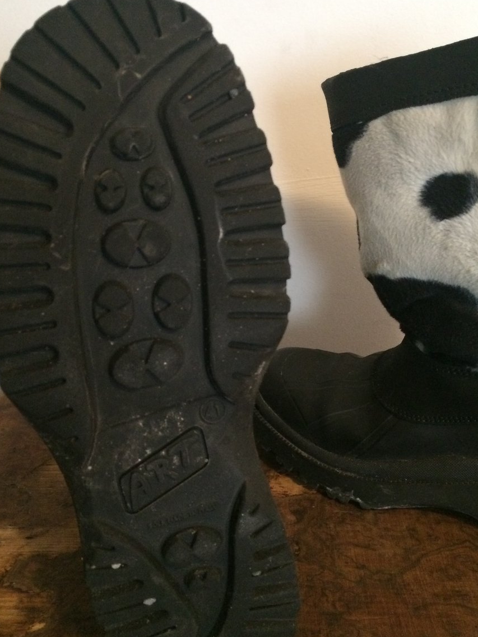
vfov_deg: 54.0
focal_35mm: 34
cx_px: 230
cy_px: 321
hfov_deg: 41.8
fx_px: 626
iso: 400
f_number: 2.2
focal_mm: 4.15
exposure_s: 1/17
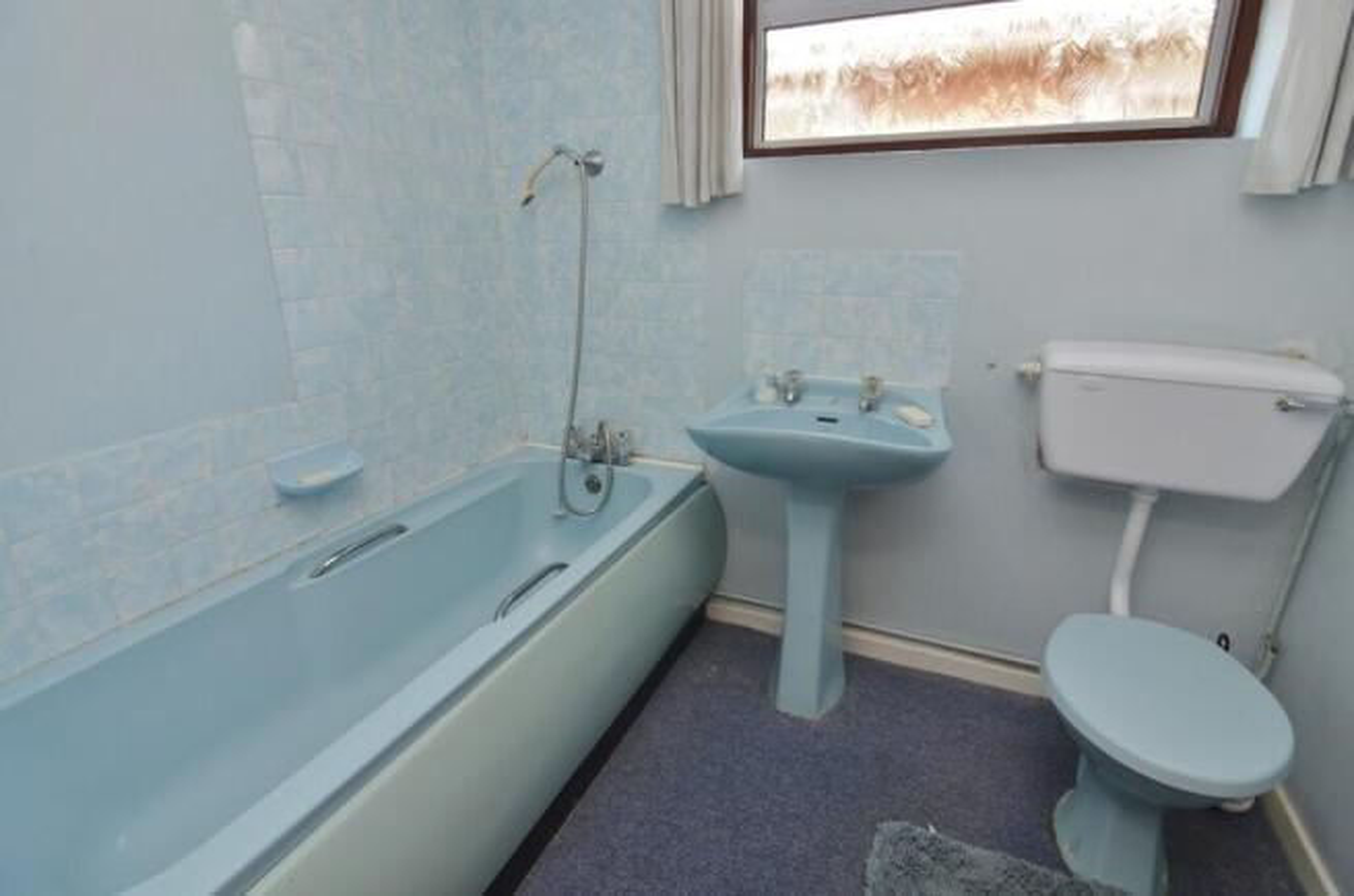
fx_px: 619
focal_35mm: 16
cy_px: 448
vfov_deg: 71.8
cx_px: 677
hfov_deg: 95.1
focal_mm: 11
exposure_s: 1/60
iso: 400
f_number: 5.6
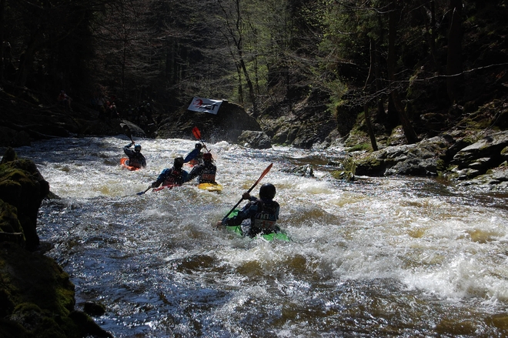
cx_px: 254
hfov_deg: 24.6
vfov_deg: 16.5
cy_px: 169
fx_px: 1163
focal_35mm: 82
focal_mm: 55
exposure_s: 1/1000
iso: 220
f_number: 5.6
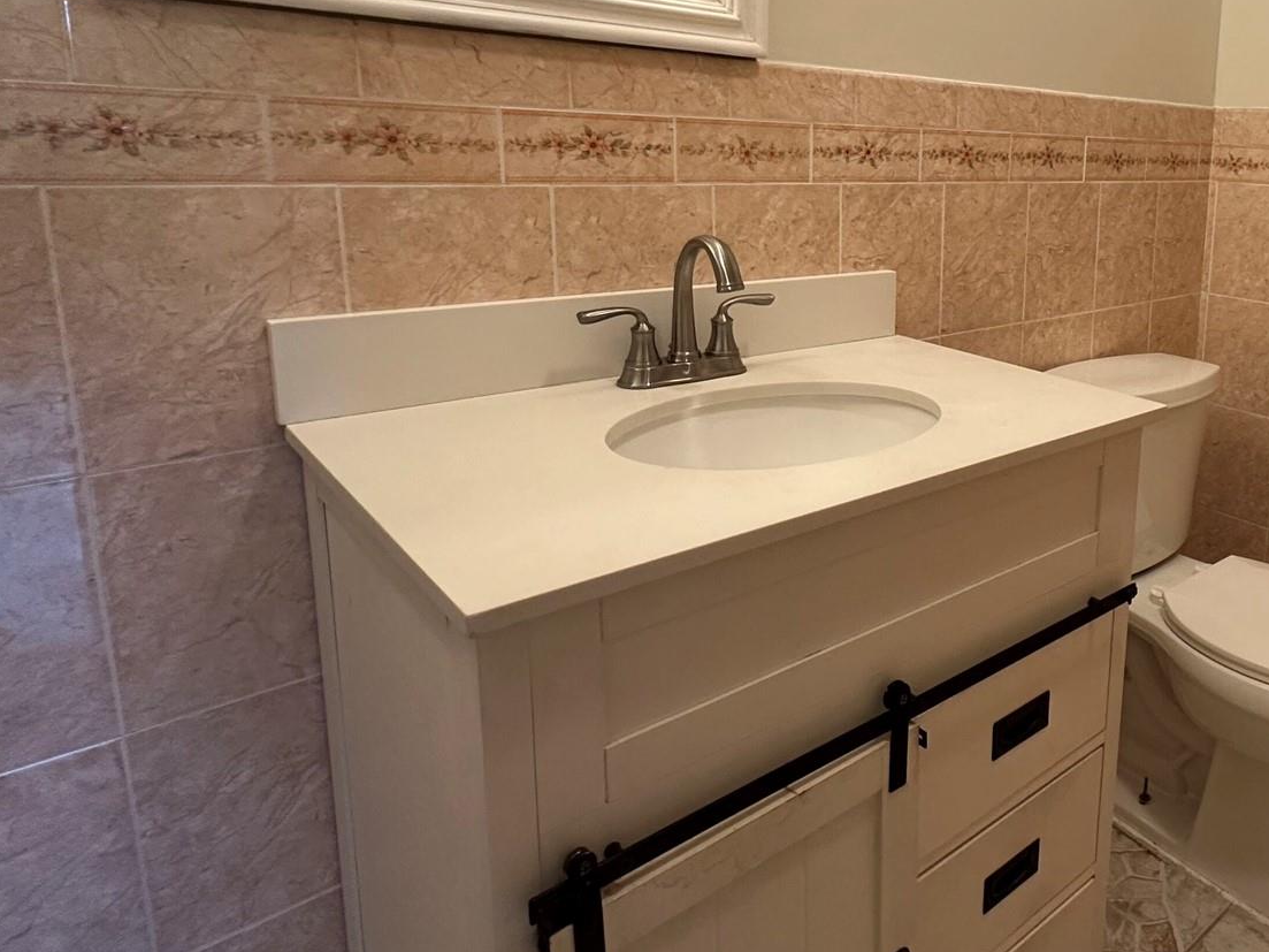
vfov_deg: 52.1
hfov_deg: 61.4
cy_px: 318
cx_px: 1026
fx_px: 953
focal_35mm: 26
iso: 200
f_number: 2.2
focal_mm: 2.22
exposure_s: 1/60
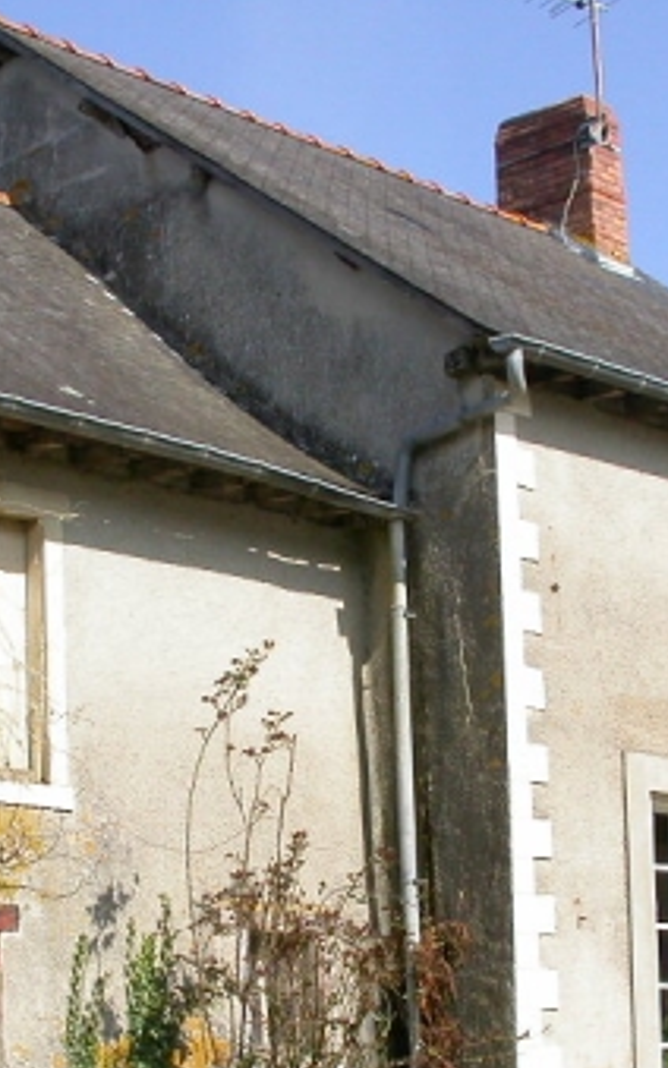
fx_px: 2358
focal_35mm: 81
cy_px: 772
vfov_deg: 25.3
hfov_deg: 16.1
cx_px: 280
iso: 100
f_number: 6.7
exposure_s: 1/300
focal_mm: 7.85
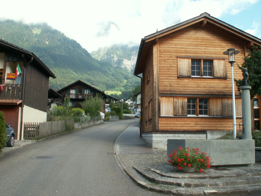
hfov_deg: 52.6
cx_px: 130
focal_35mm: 35
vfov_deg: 40.7
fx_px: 264
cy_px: 98
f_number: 5
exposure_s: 1/100
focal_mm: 5.86
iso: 50
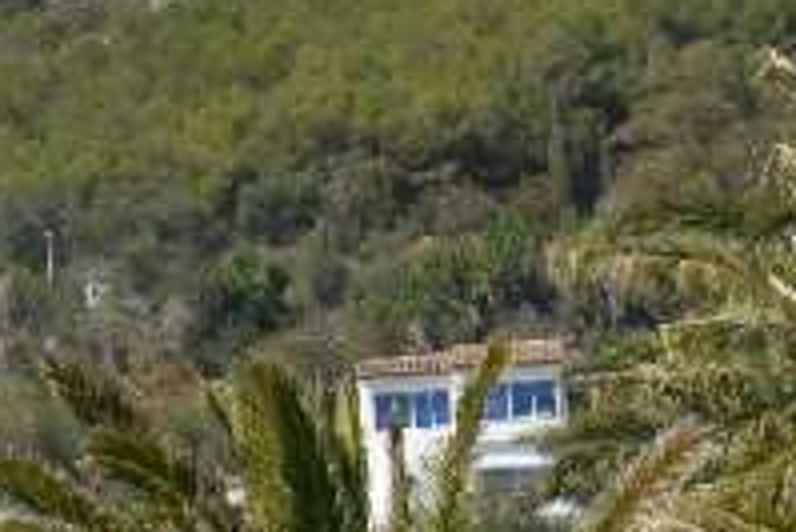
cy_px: -168
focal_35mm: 282
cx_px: -664
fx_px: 6240
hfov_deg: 7.1
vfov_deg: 4.9
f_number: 14
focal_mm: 70
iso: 640
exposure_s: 1/800
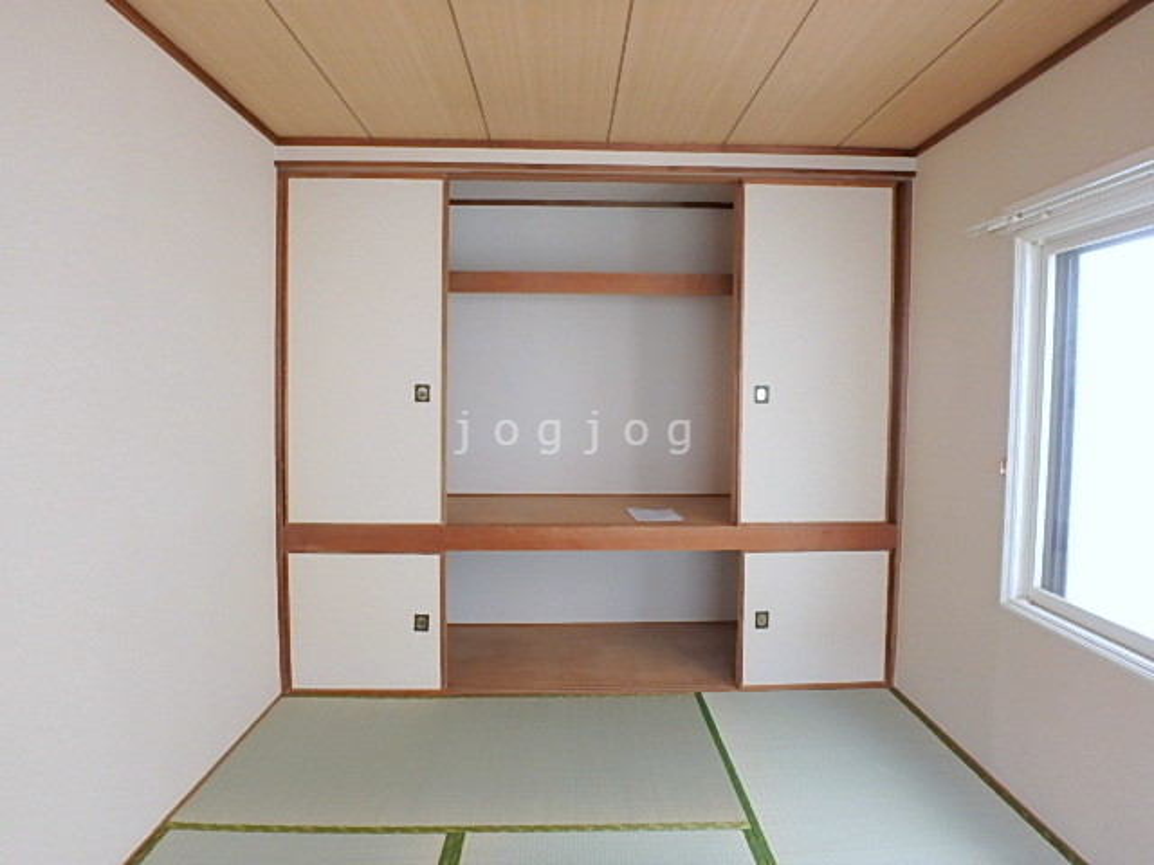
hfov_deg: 79.0
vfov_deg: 63.4
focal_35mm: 21
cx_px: 577
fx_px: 700
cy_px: 432
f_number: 3.5
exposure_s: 1/50
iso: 200
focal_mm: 3.7
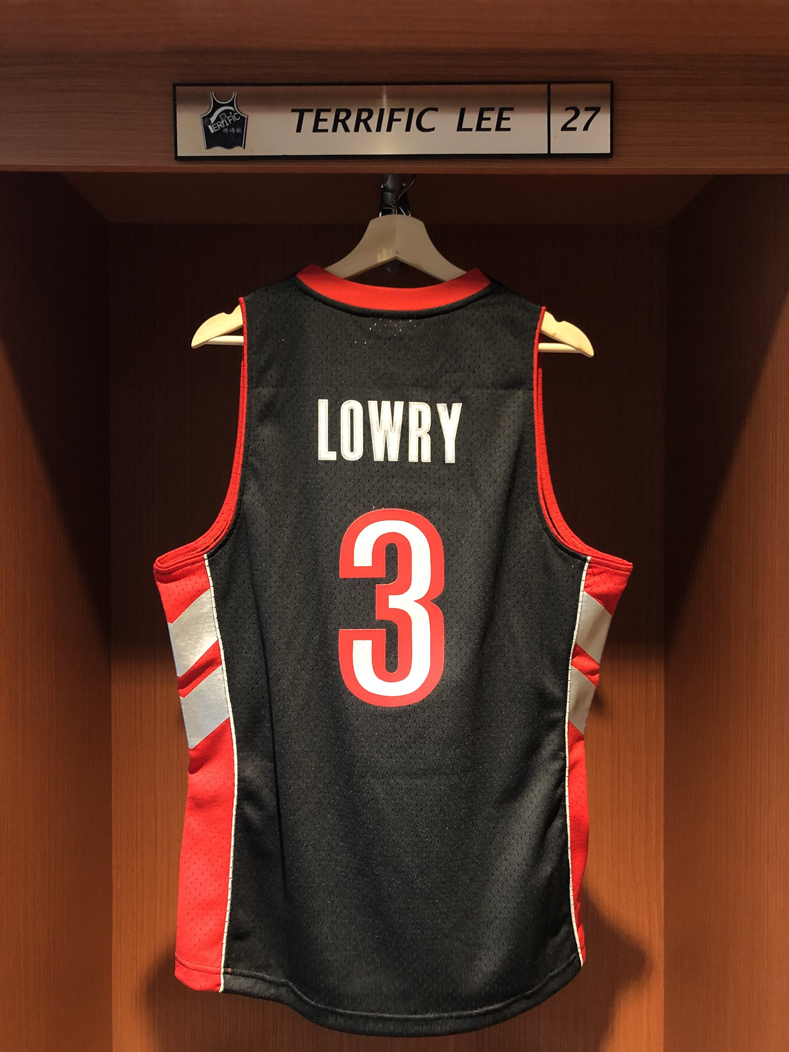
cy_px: 526
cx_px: 394
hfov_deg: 49.7
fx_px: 851
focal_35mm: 28
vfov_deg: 63.4
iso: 100
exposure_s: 1/15
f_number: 1.8
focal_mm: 3.99
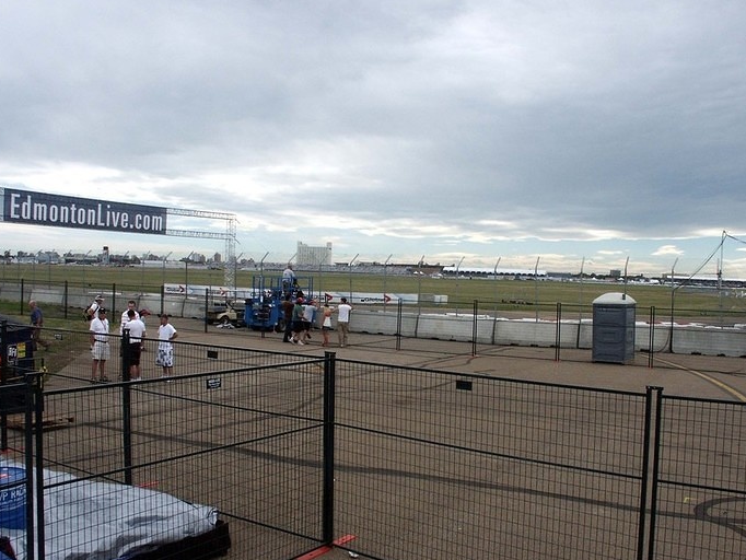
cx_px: 404
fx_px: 733
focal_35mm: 34
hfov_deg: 53.9
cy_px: 302
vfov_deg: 41.8
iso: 100
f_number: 6.7
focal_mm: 7.65
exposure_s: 1/350
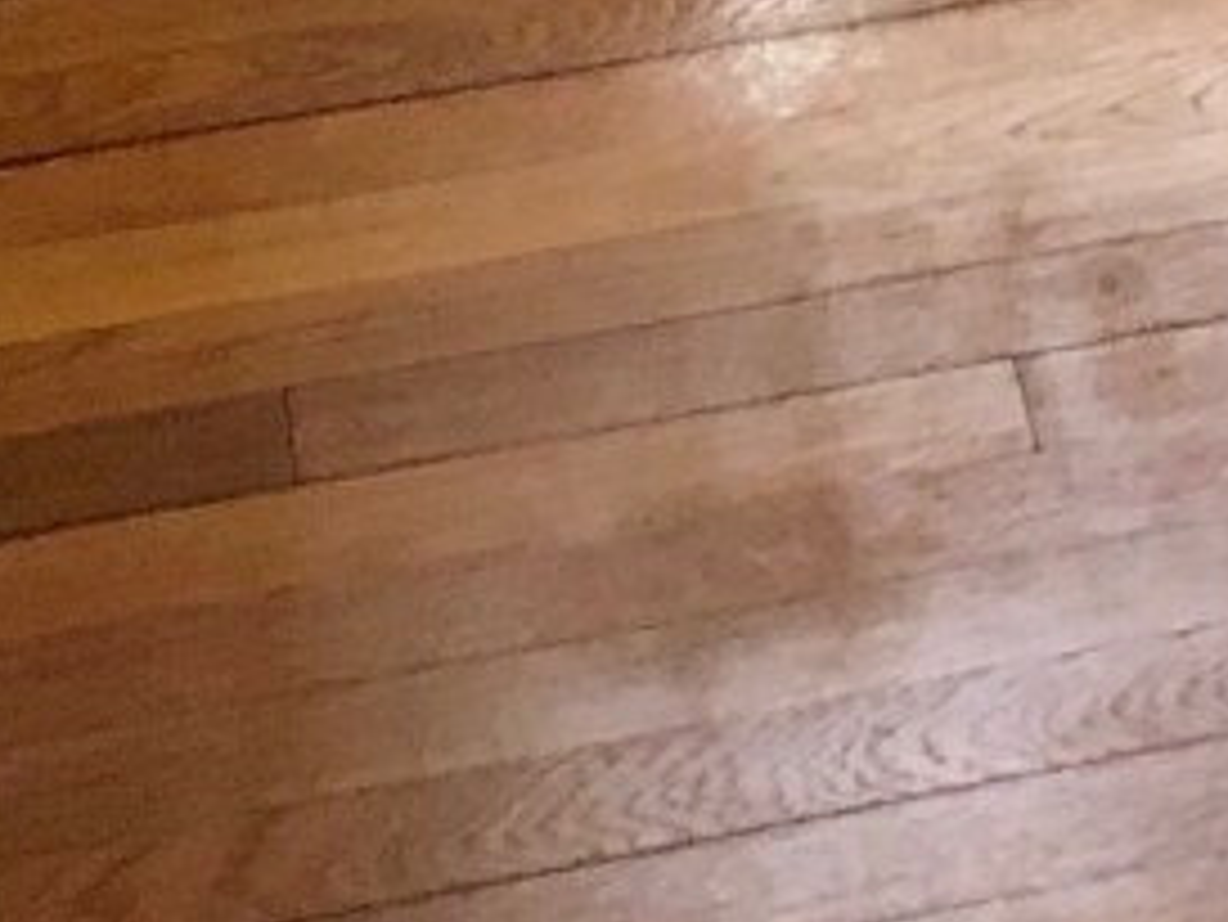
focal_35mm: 210
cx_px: 2429
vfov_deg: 6.3
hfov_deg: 8.9
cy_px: -2096
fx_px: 7453
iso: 40
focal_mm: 4
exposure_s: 1/24
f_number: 1.8
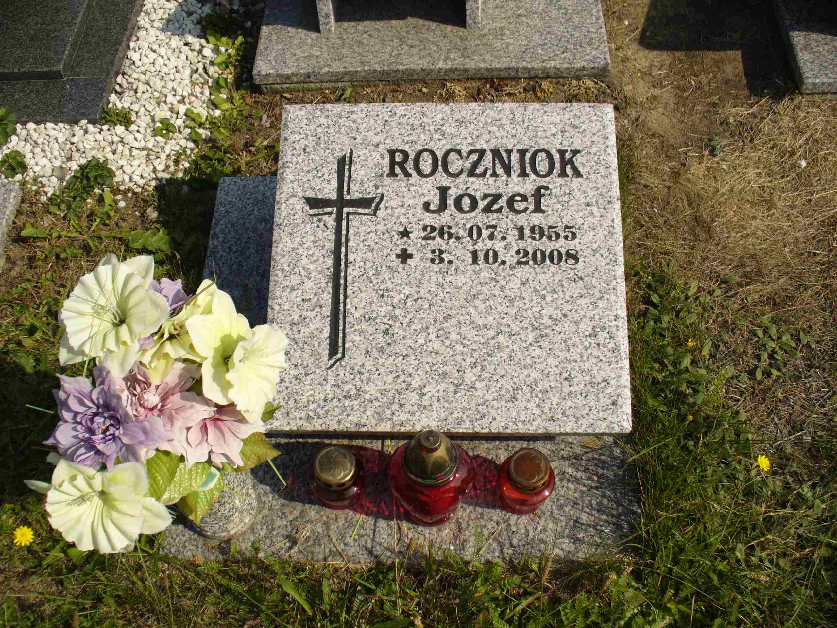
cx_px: 418
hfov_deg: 50.1
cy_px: 314
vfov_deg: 38.7
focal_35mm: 37
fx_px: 895
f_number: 5.6
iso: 80
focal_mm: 6.1
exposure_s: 1/500
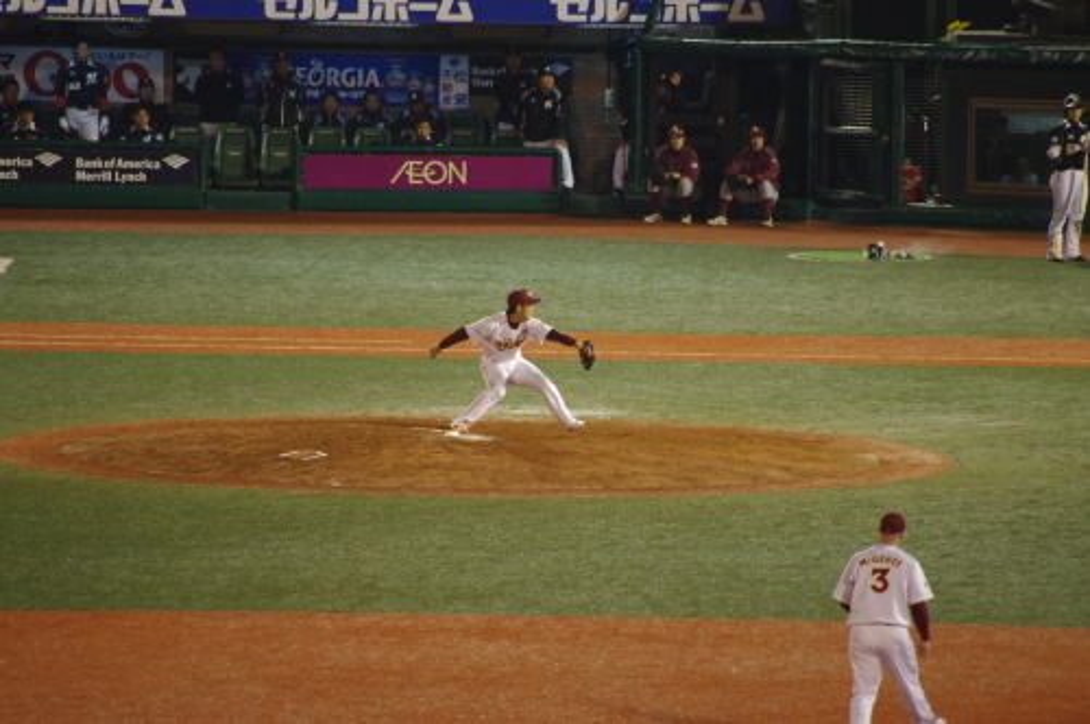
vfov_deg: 3.0
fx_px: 13607
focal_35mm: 450
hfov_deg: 4.6
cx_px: 545
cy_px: 362
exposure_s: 1/160
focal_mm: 300
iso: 1600
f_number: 5.8
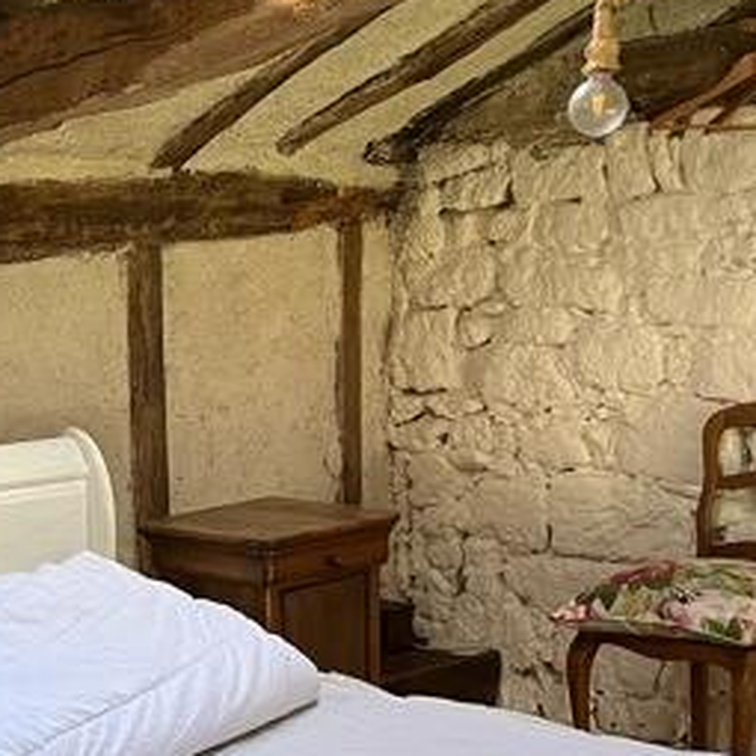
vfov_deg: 23.6
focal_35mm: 72
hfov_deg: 22.6
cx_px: -86
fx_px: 1779
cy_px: 608
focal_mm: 5.1
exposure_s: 1/76
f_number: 1.6
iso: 125
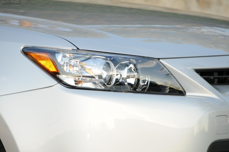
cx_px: 114
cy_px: 76
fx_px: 1906
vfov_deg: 4.6
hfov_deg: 6.9
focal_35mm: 300
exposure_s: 1/60
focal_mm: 200
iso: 250
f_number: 8
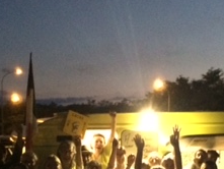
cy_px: 200
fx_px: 544
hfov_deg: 23.3
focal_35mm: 84
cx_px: 126
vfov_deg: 16.9
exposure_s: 1/17
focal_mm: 4.15
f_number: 2.2
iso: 500
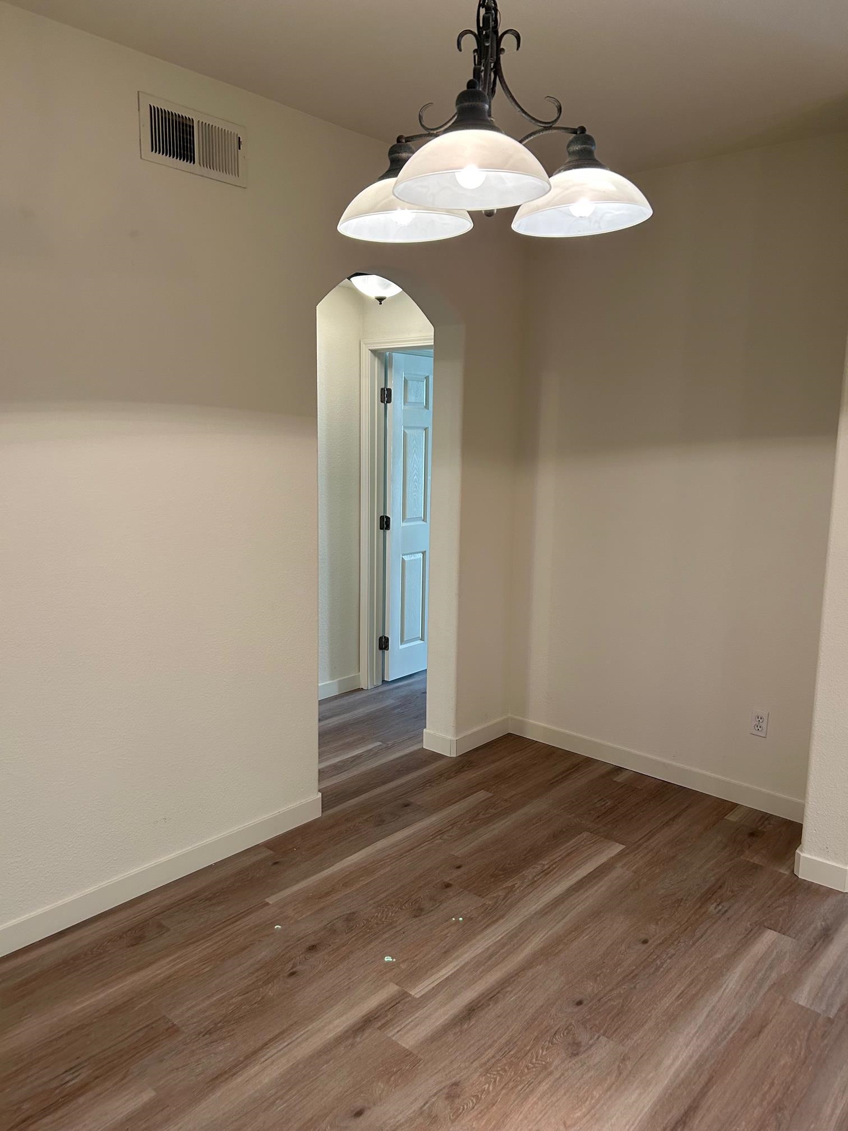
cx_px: 424
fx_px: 849
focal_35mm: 26
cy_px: 566
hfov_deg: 53.1
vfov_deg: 67.3
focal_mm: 5.7
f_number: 1.5
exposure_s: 1/60
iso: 160
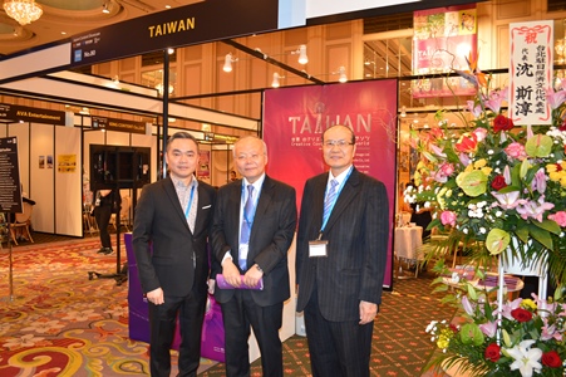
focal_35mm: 27
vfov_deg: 47.9
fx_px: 424
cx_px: 283
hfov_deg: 67.4
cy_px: 188
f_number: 3.5
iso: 560
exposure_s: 1/60
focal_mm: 18
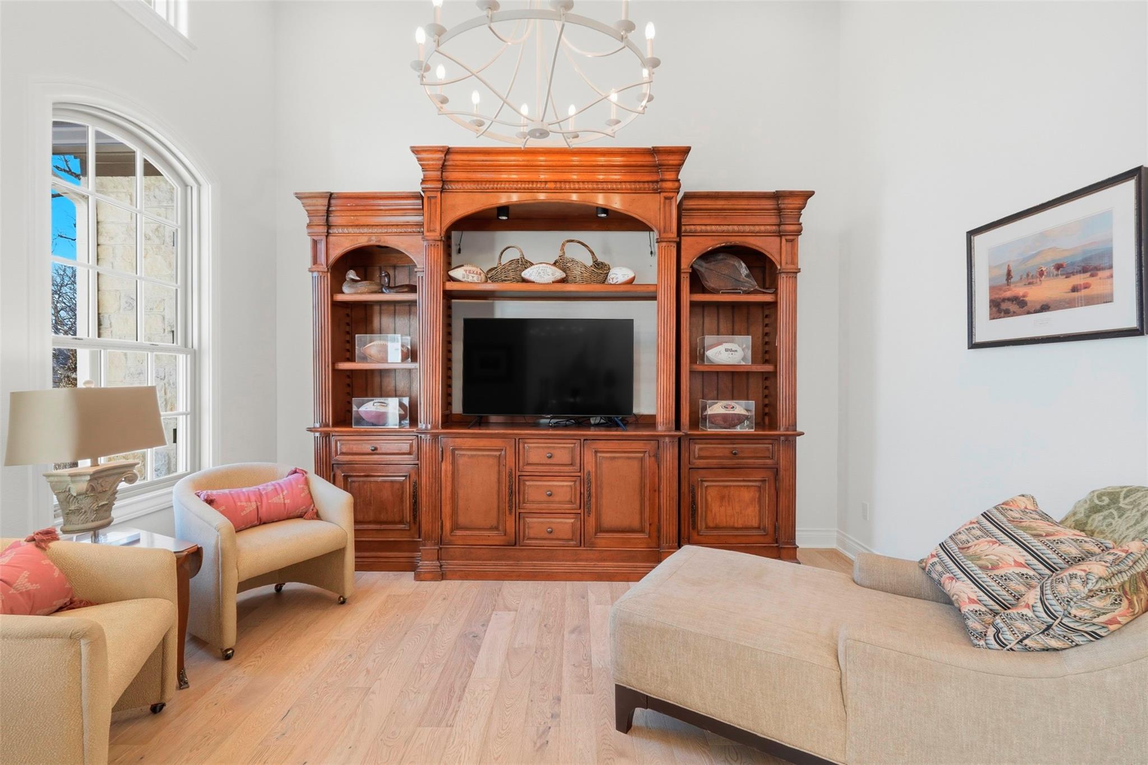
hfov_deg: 95.0
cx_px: 574
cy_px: 382
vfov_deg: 72.0
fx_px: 526
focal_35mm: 16
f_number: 9
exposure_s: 1/80
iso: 640
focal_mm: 16.5
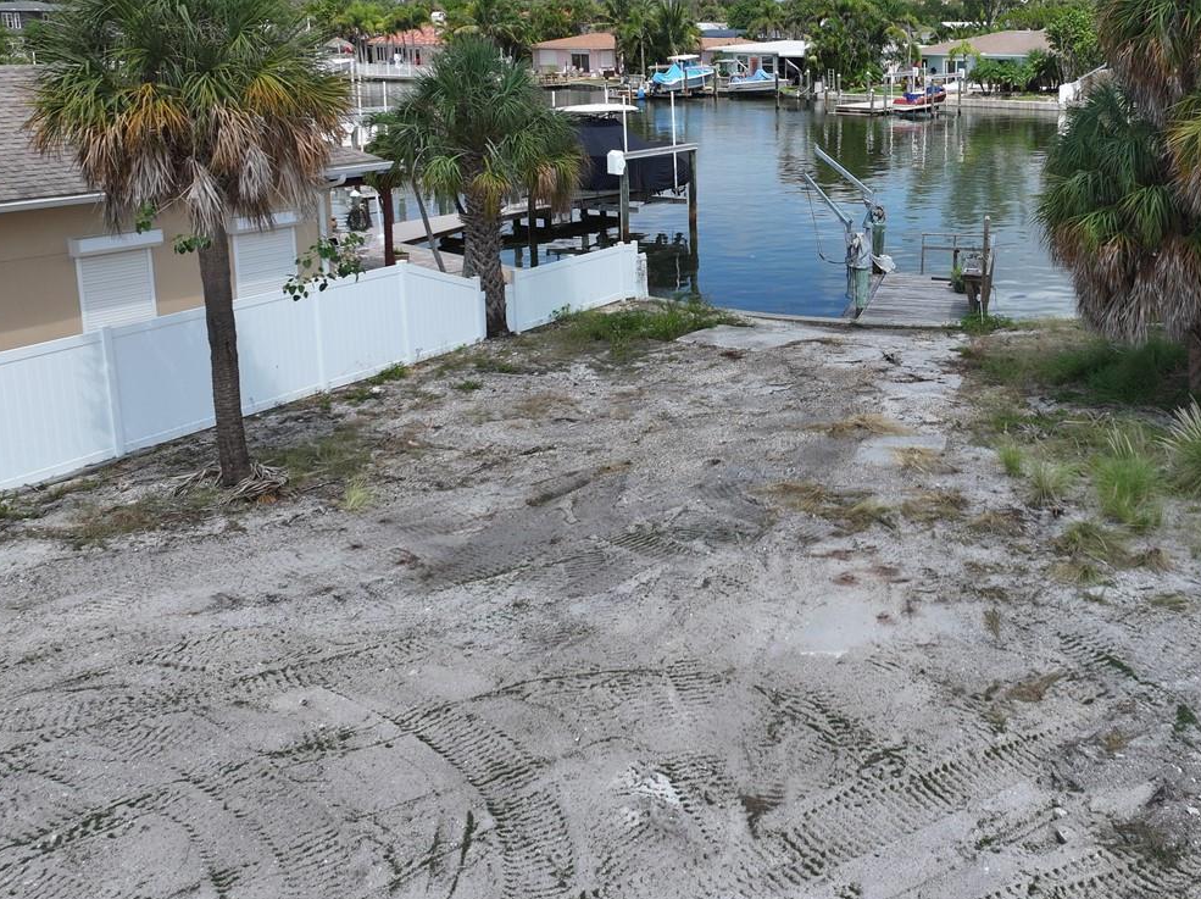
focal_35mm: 39
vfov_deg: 36.4
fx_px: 1352
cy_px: 300
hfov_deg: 46.8
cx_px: 844
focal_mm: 12.29
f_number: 2.8
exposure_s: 1/2000
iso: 100
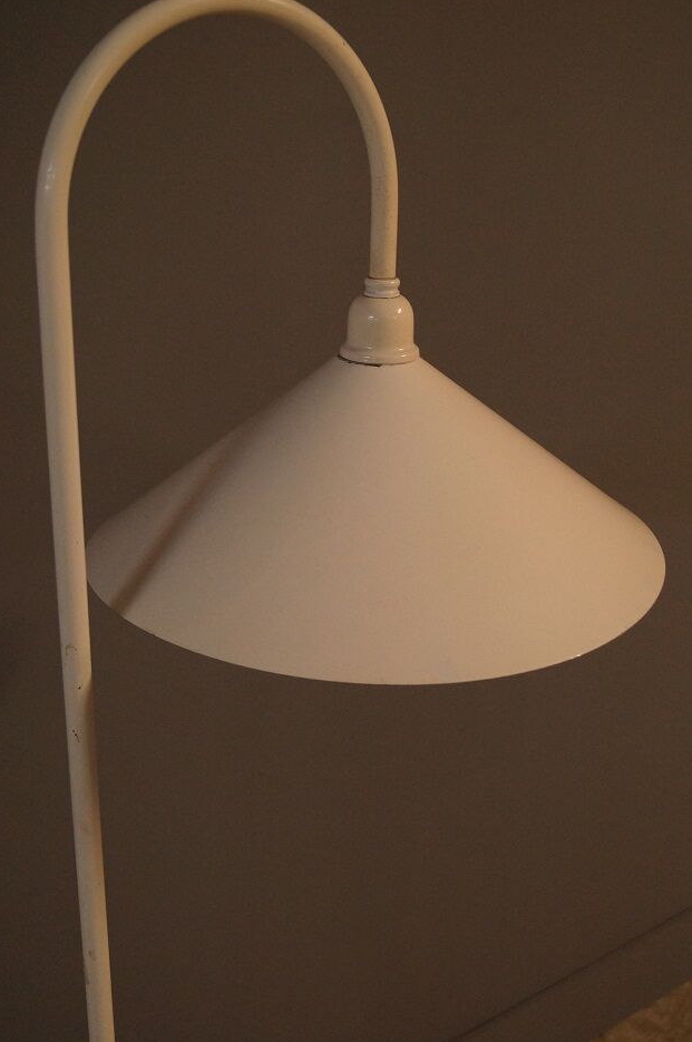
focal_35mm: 41
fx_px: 1185
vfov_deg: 47.4
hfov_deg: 32.5
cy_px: 498
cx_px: 357
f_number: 4.5
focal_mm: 26
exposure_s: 1/80
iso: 1600
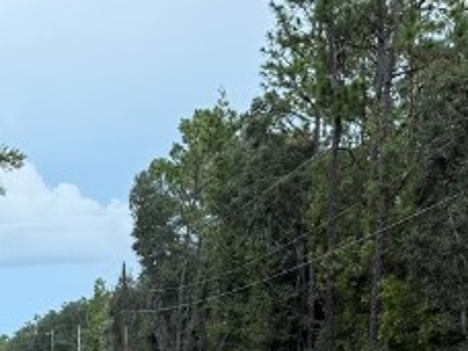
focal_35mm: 108
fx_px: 1460
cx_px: -135
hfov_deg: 17.2
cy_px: 513
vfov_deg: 13.0
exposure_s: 1/1653
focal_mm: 6.76
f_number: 1.78
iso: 80
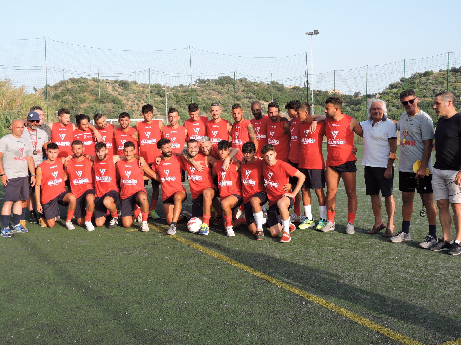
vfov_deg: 36.0
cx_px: 230
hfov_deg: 46.8
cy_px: 172
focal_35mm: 40
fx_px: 533
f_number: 3.8
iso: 100
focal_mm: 7.2
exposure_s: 1/320
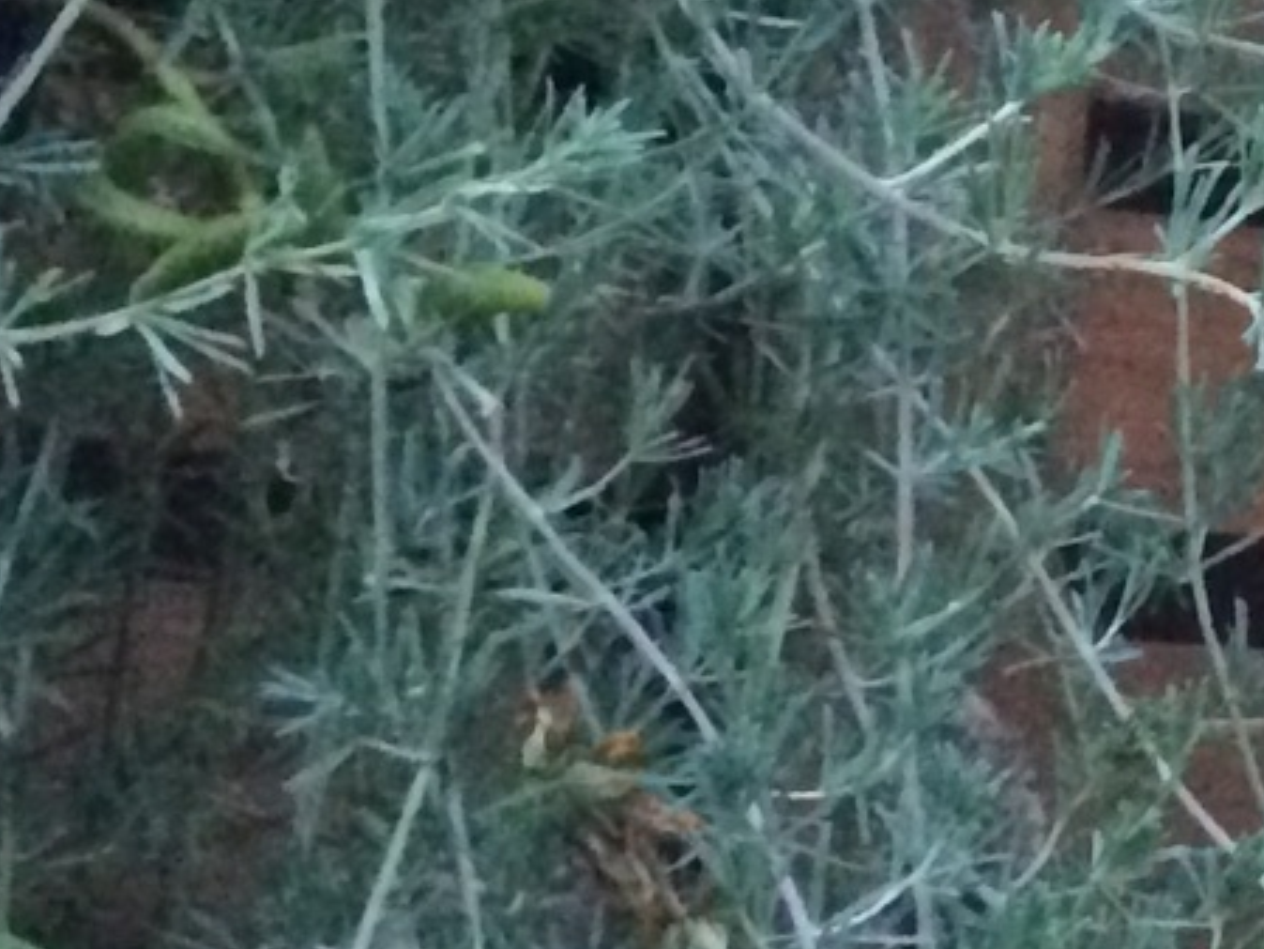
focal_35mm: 167
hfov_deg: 9.9
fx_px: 6100
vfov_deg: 8.8
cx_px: 3387
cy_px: -125
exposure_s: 1/30
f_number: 2.2
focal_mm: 4.12
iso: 320
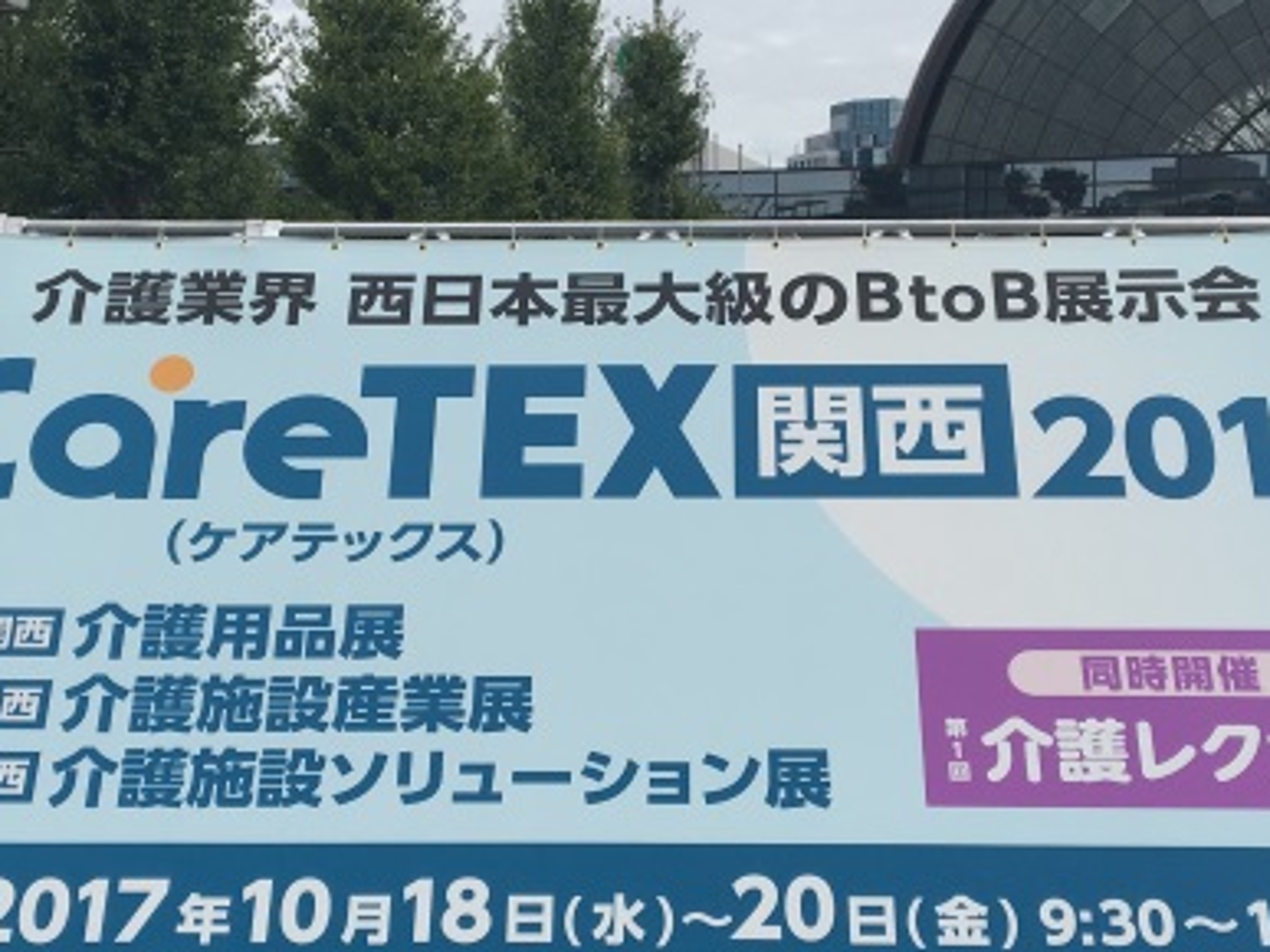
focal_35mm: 60
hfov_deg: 32.2
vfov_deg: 24.4
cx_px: 630
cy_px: 492
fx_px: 2201
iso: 25
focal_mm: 4.15
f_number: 2.2
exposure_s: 1/2137
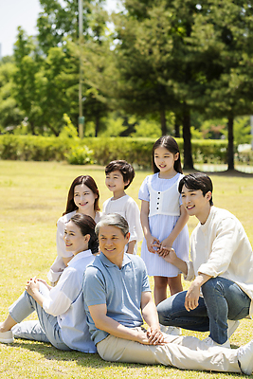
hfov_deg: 13.1
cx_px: 126
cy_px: 190
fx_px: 1106
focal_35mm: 105
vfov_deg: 19.4
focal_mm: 105
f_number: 4.5
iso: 100
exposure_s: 1/320
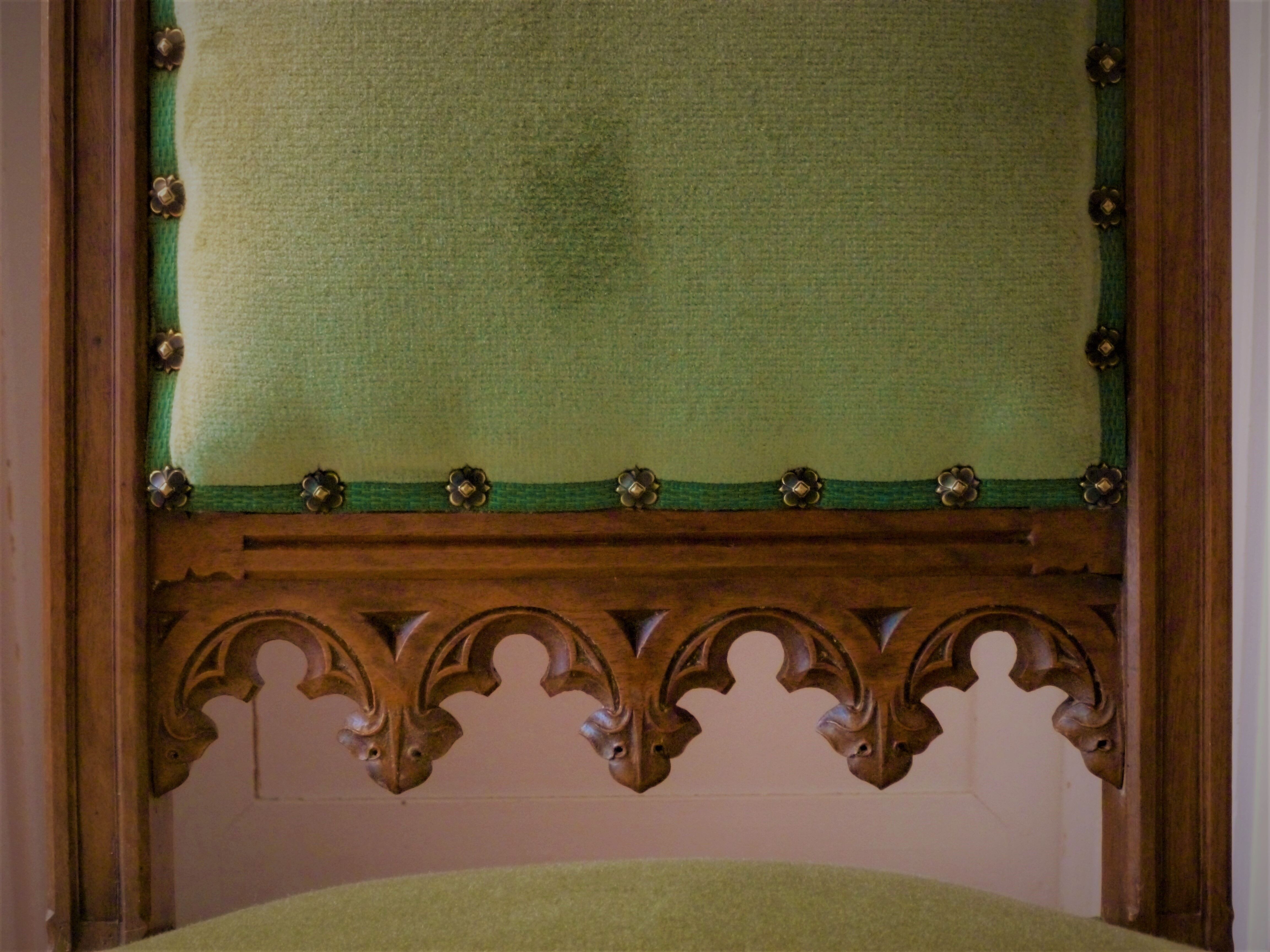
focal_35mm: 55
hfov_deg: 34.9
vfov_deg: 26.6
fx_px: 2018
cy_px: 476
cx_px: 635
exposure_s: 1/4
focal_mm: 9.9
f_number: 4.2
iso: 800
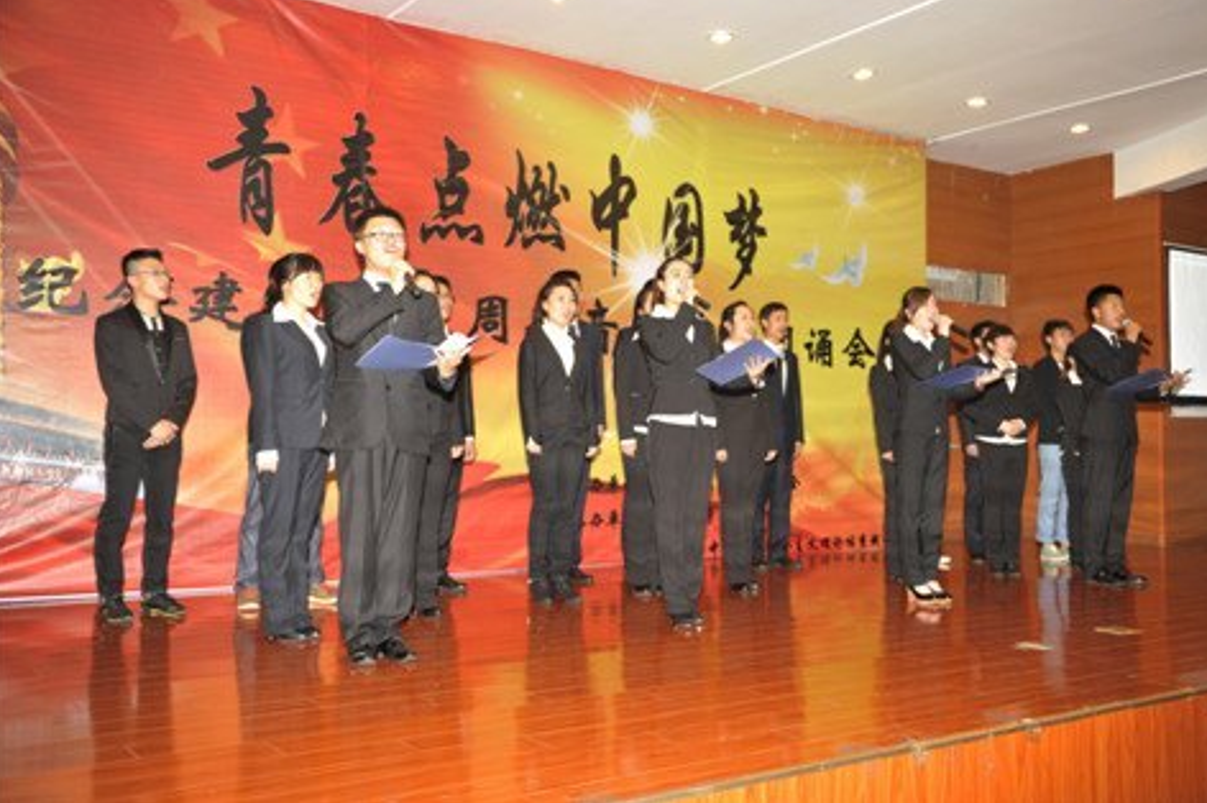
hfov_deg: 53.1
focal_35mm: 36
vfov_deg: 36.8
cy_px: 384
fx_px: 1206
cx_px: 632
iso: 1000
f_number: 2.8
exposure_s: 1/200
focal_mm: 34
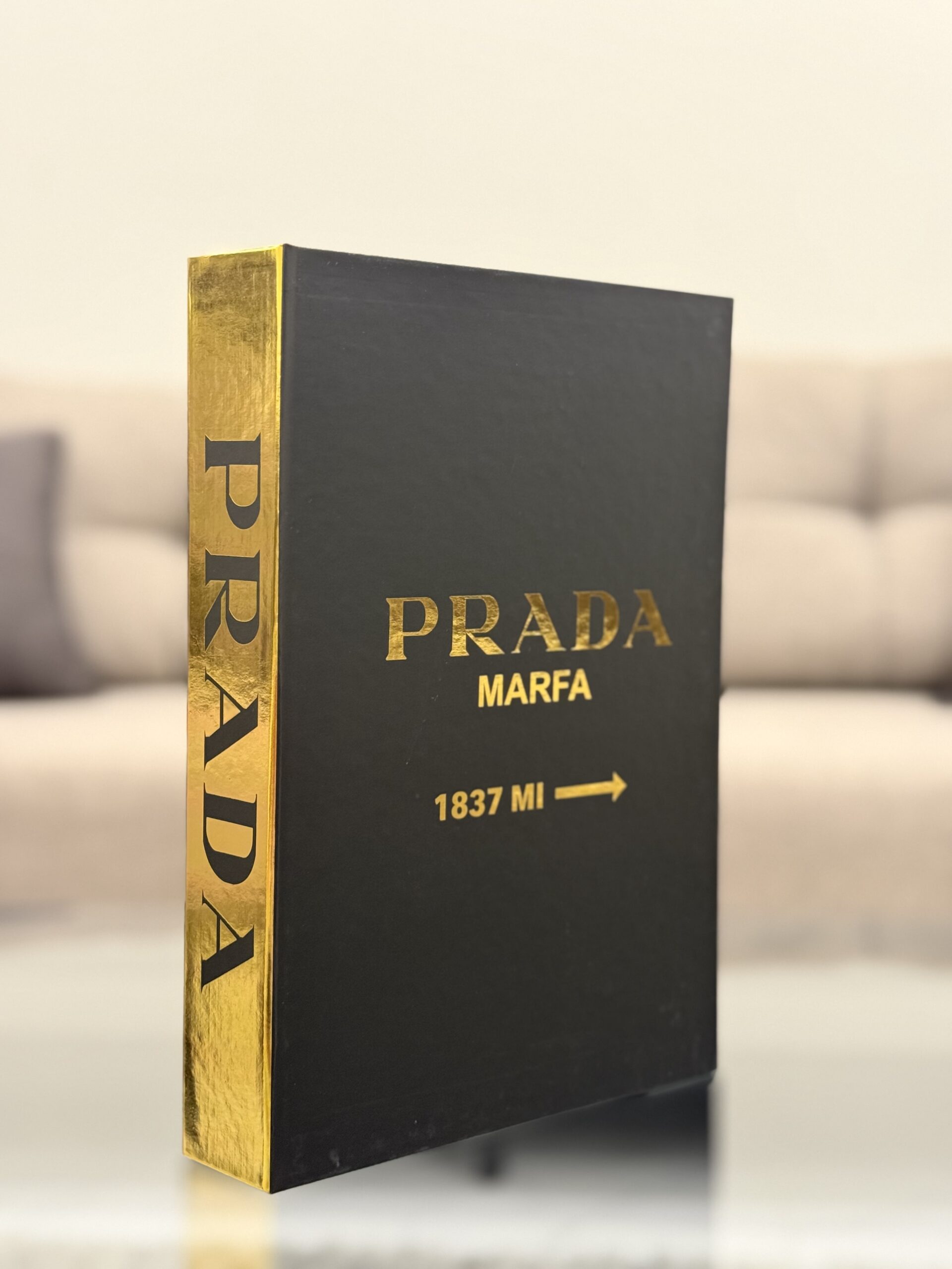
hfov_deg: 30.3
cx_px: 476
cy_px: 634
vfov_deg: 39.7
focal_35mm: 48
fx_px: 1760
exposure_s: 1/25
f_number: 1.78
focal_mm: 6.76
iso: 400
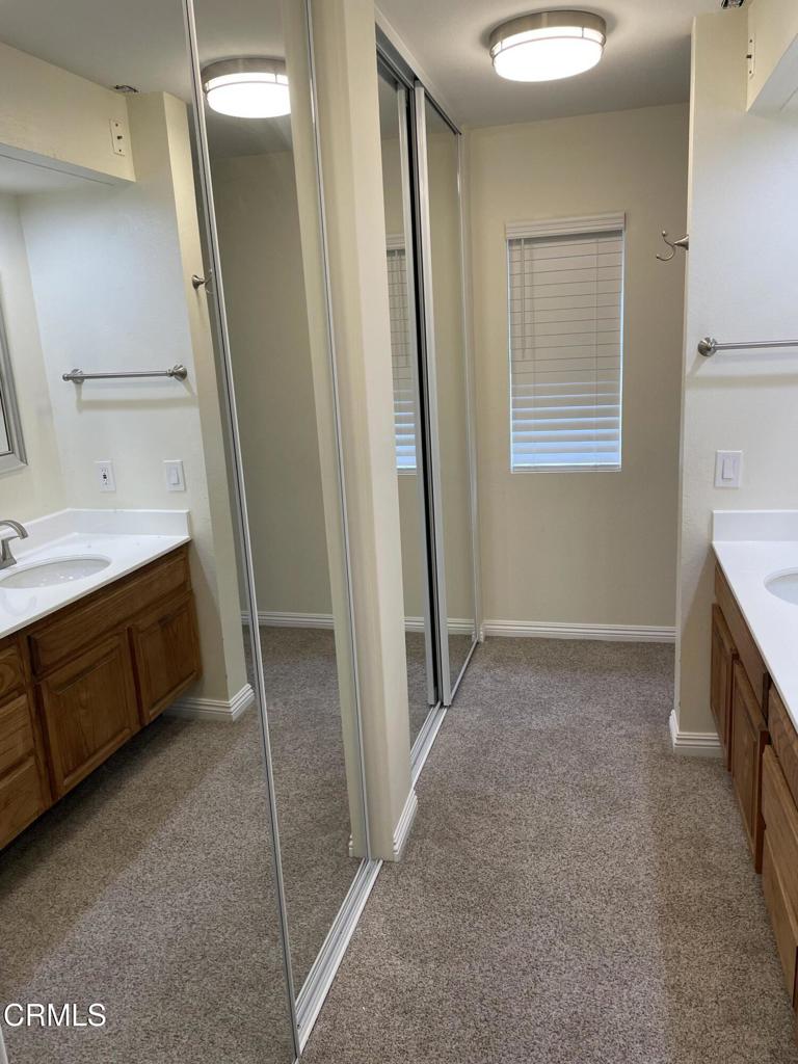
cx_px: 399
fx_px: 799
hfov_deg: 53.1
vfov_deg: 67.3
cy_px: 532
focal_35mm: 26
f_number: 1.6
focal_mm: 4.2
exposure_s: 1/120
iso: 64
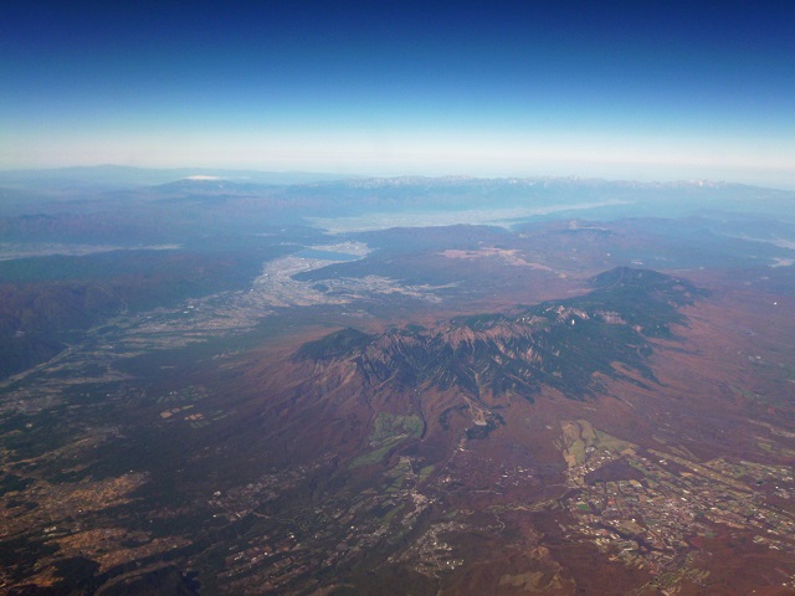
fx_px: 781
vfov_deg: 41.8
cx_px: 398
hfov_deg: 54.0
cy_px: 298
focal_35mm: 34
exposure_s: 1/800
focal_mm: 6
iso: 100
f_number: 3.5
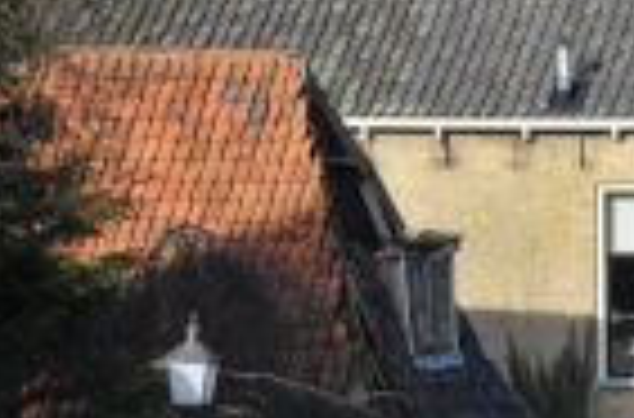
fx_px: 7583
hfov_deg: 4.8
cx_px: 962
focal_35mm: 432
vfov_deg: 3.1
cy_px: 667
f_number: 5.6
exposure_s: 1/1000
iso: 320
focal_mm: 90
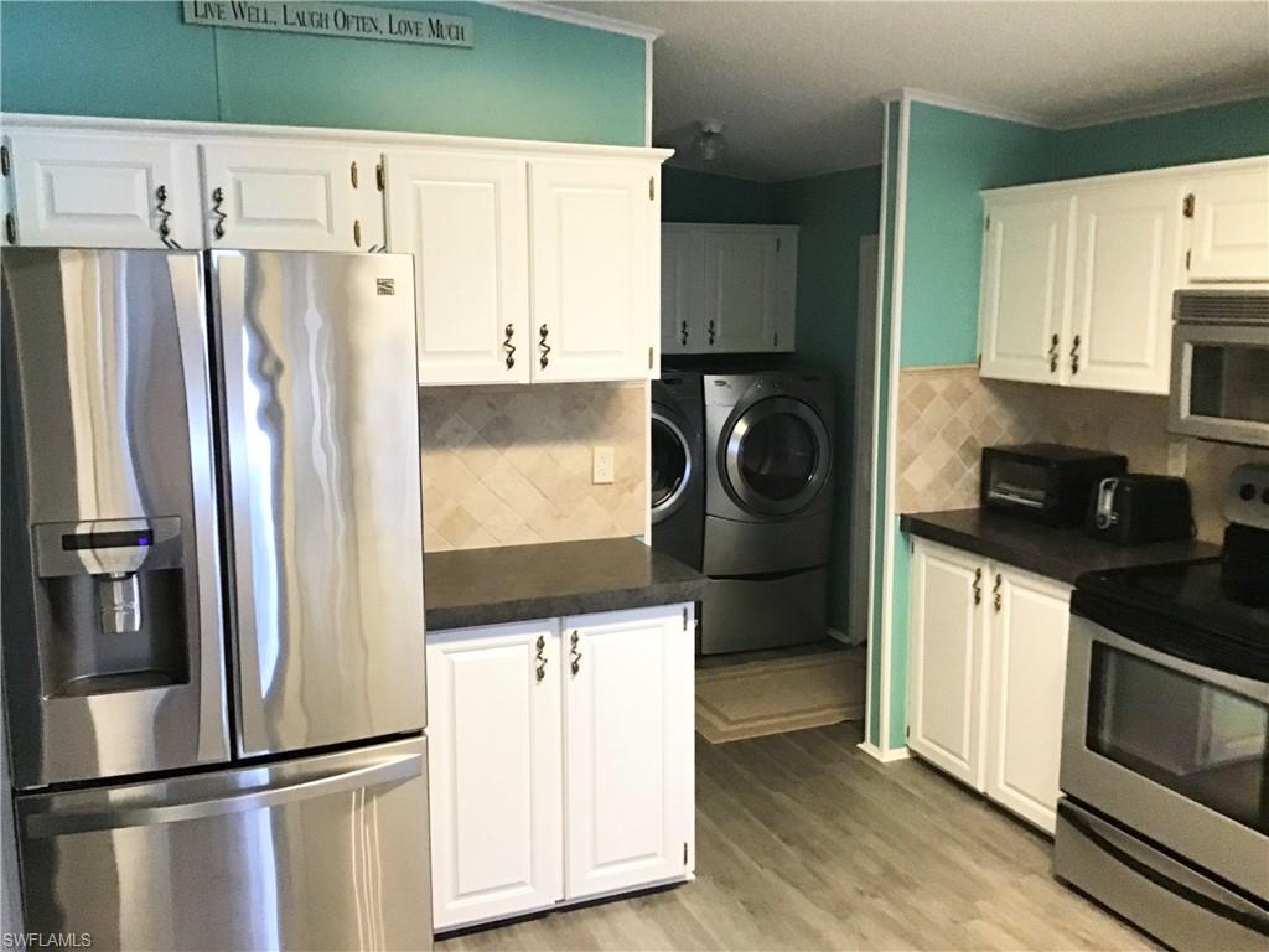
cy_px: 476
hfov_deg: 58.4
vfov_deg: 45.4
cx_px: 634
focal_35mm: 31
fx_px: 1136
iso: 160
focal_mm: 3.3
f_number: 2.4
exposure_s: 1/30
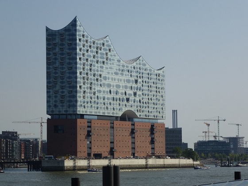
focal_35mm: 131
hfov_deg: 15.1
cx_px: 124
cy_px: 93
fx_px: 939
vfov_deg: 11.3
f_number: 5.2
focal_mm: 23.4
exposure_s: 1/1000
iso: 100
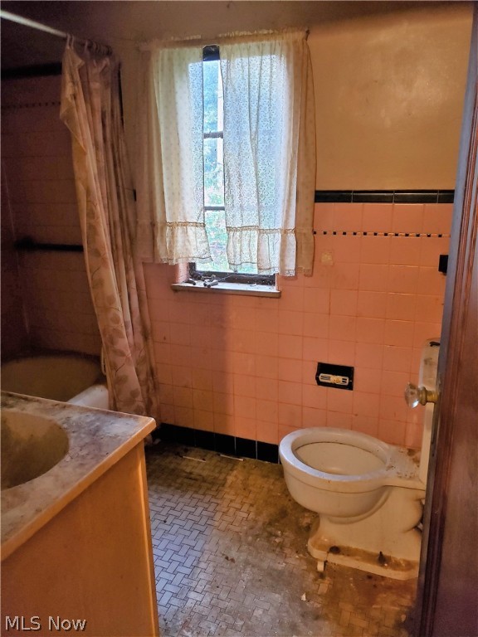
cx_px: 239
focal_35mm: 26
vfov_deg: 67.3
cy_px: 318
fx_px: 479
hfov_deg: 53.1
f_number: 1.5
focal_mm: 4.3
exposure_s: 1/60
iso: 320
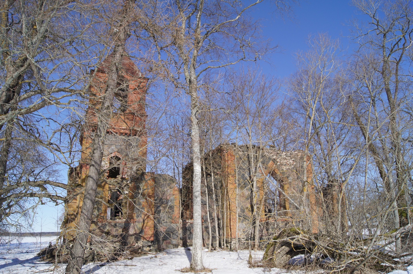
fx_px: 309
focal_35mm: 27
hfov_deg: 67.4
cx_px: 206
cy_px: 137
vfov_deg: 47.9
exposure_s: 1/200
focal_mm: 18
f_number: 10
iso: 100
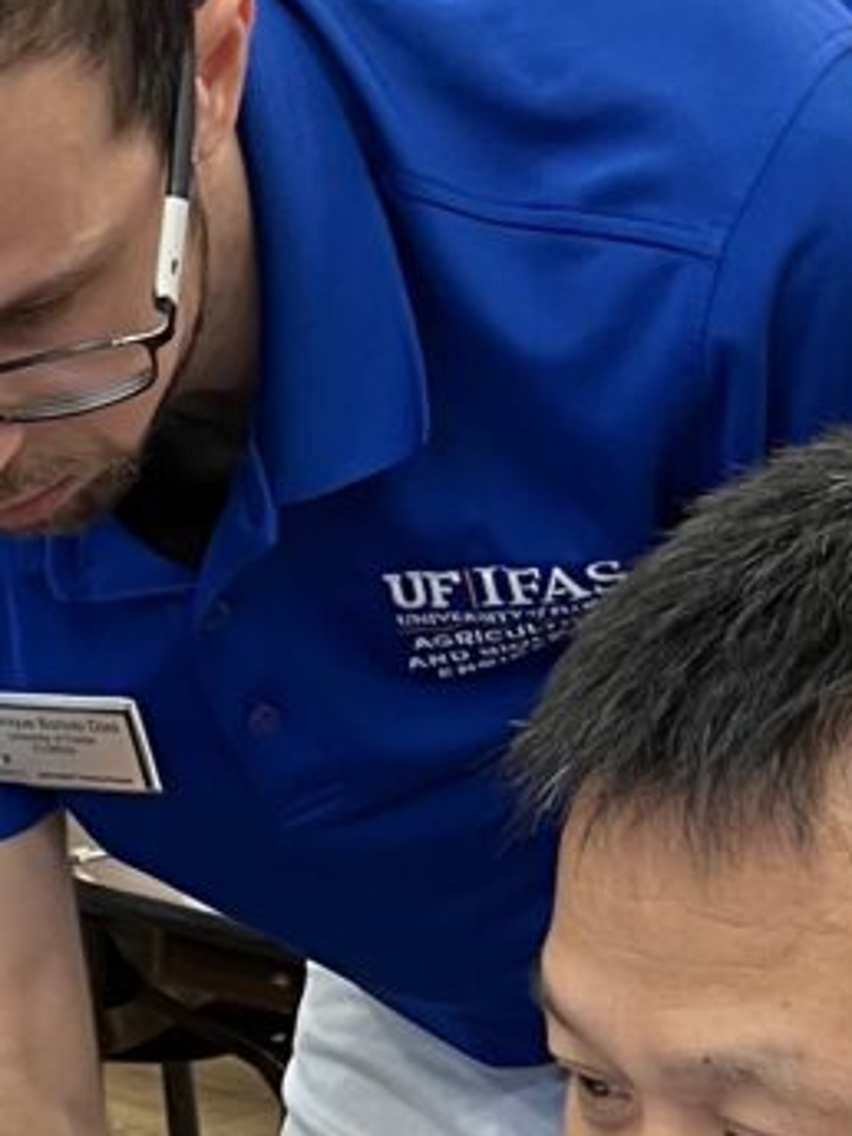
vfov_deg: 15.9
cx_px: 79
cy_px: 1195
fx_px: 3971
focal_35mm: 121
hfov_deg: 12.2
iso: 125
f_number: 1.5
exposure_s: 1/60
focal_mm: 5.7
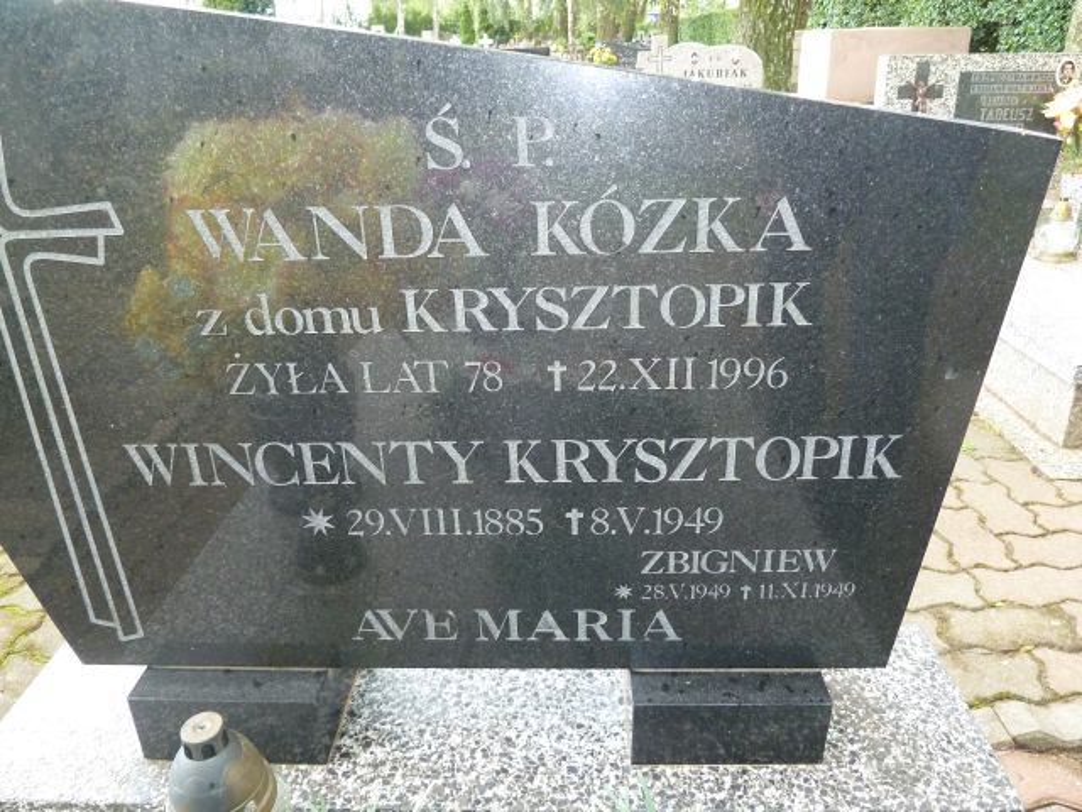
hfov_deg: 69.4
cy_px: 406
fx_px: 781
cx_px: 541
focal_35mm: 25
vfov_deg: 54.9
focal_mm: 4.1
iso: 250
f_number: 3.3
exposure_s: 1/30
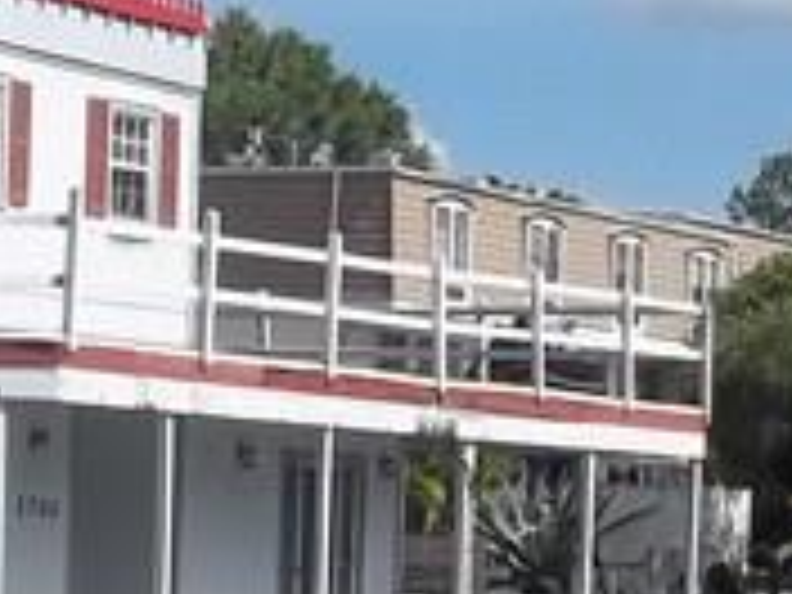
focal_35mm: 186
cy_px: 567
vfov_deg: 8.0
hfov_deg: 10.5
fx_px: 4256
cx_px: -9
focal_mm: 5.7
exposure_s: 1/250
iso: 64
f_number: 8.8
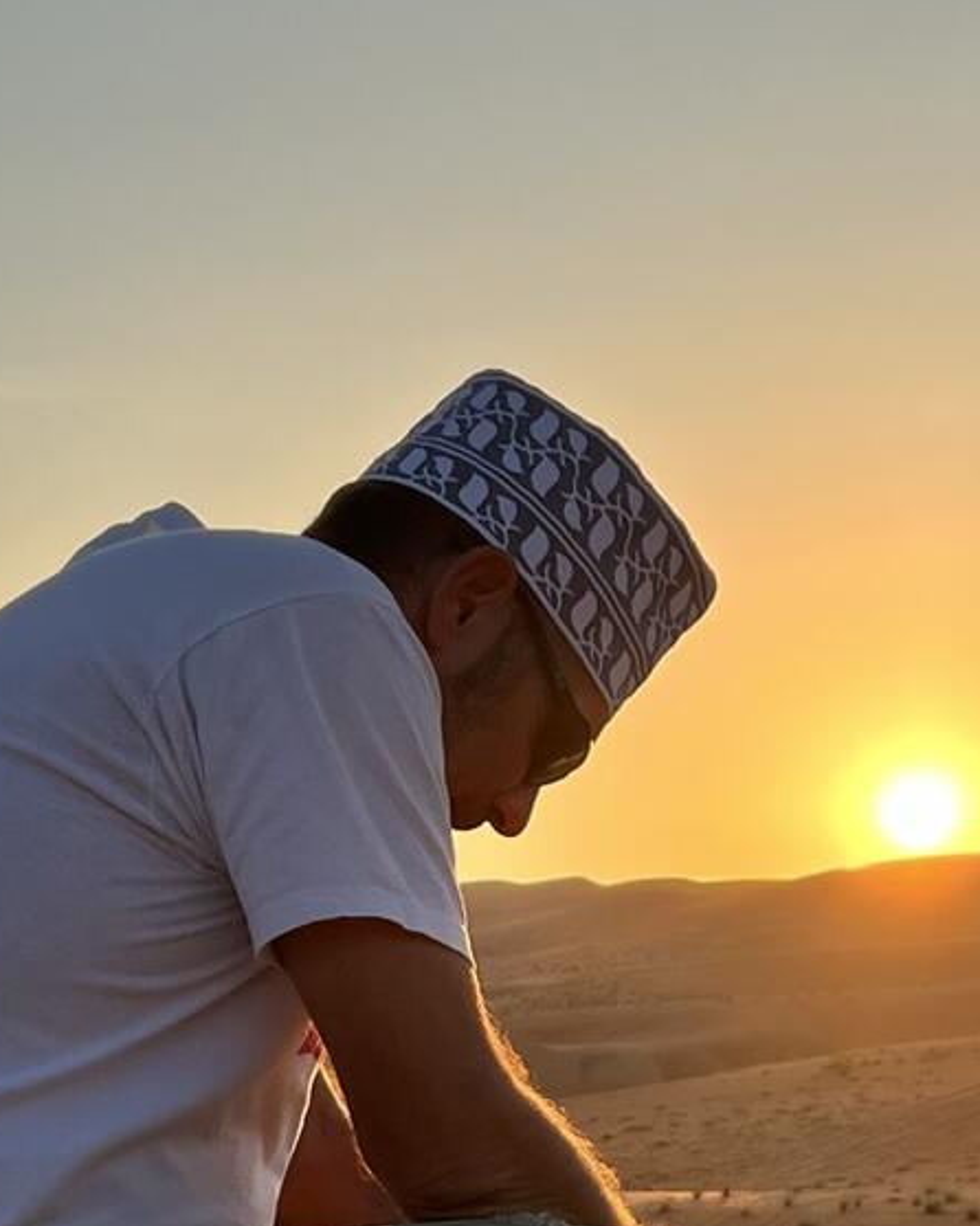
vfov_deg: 20.2
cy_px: 1294
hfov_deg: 16.8
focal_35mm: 91
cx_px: 666
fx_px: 3301
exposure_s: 1/3831
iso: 50
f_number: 1.5
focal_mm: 5.7
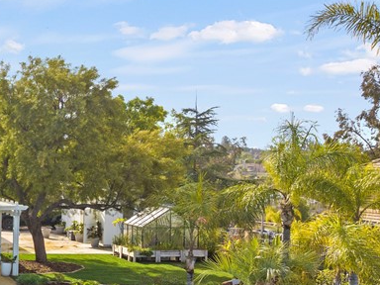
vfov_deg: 22.7
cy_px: 210
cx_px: -126
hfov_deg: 25.6
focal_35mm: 64
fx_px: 703
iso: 100
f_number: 4
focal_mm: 12.29
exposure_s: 1/1250
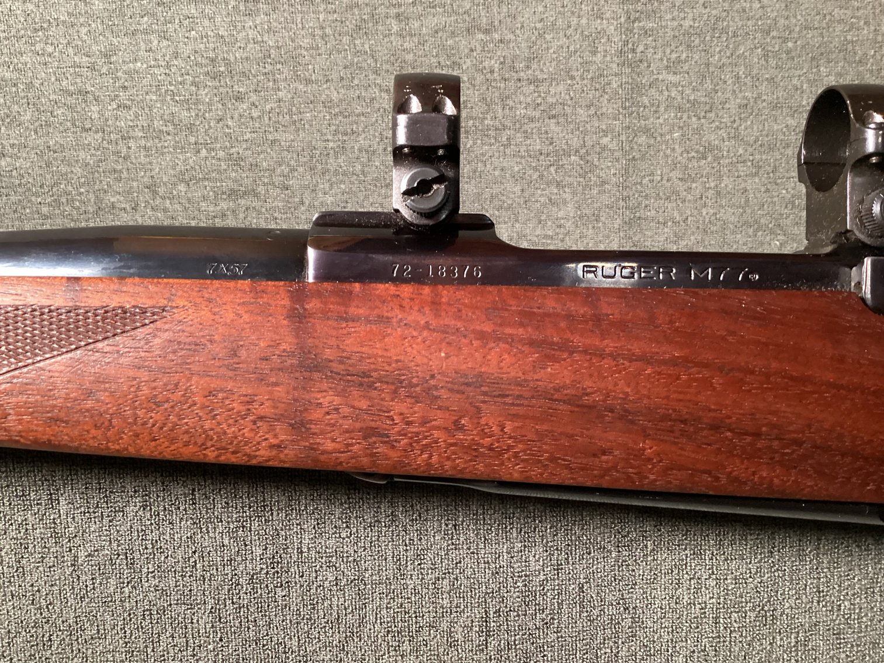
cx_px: 442
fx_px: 792
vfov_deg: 45.4
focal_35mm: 31
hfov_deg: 58.3
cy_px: 332
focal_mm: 3.3
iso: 500
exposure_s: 1/25
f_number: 2.4
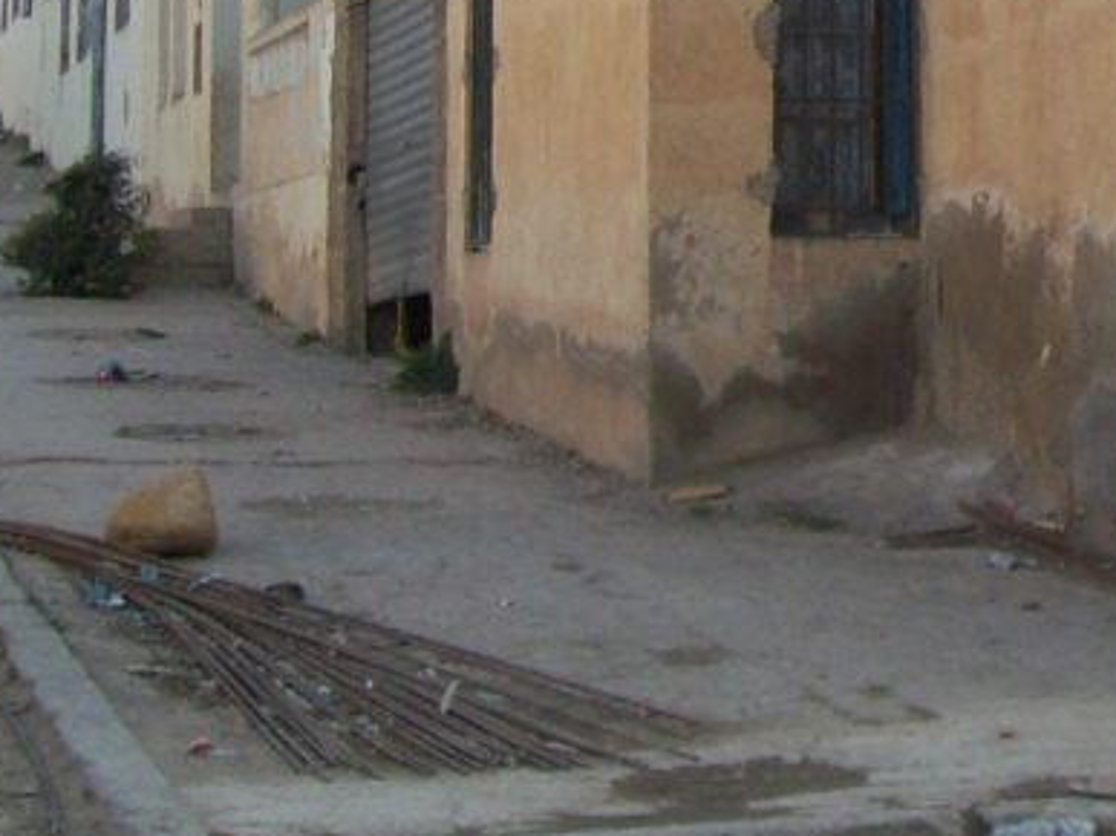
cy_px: -297
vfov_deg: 12.0
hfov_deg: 15.8
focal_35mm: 119
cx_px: 1387
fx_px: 3835
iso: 80
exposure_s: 1/353
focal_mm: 6
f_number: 2.7
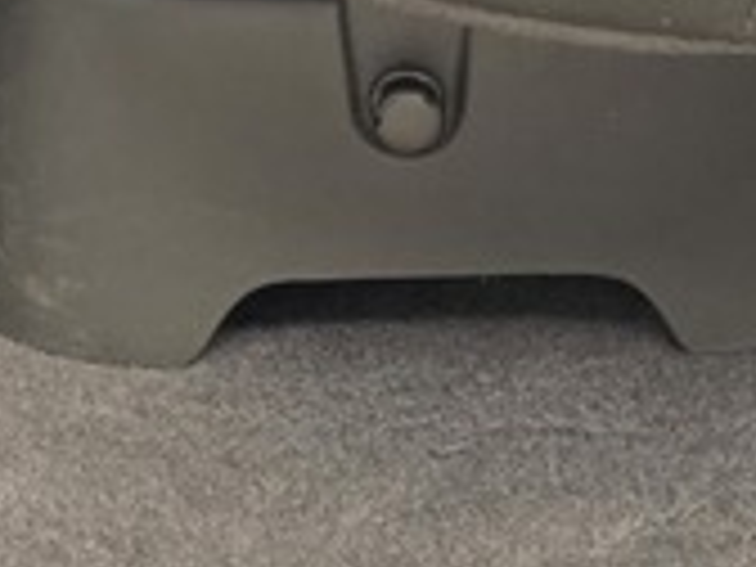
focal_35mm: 140
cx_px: 333
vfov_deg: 8.9
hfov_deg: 14.1
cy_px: -1080
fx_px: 3058
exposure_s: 1/100
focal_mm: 6.25
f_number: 1.7
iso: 800
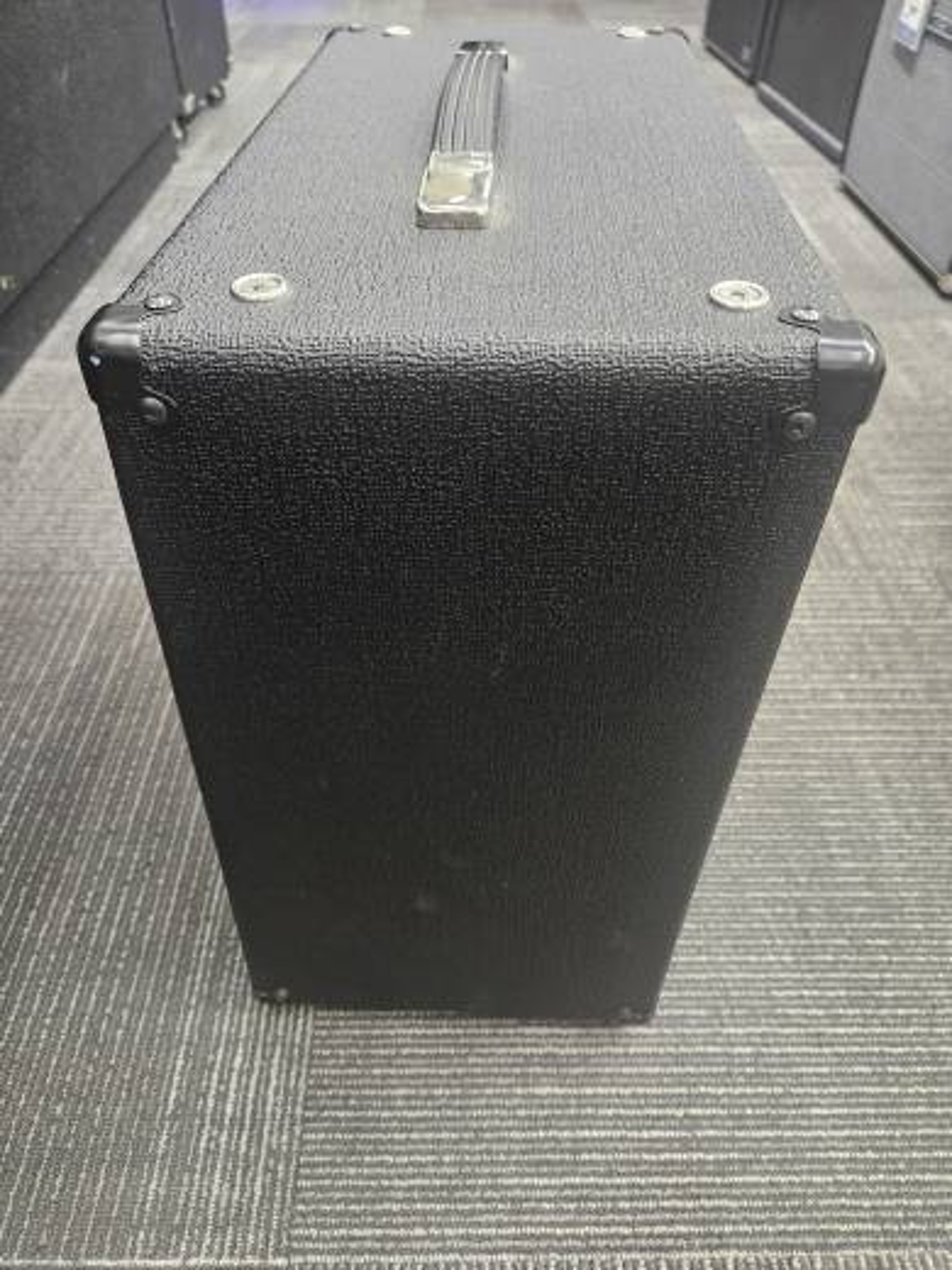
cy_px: 635
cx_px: 476
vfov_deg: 73.9
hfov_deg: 58.9
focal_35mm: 23
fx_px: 843
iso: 800
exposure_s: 1/60
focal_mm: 5.4
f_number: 1.8
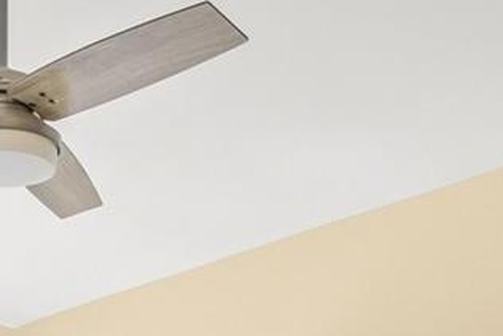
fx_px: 1132
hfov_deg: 24.6
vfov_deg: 15.1
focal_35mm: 81
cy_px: 568
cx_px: 89
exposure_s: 1/8
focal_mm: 16
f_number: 6.3
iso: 200
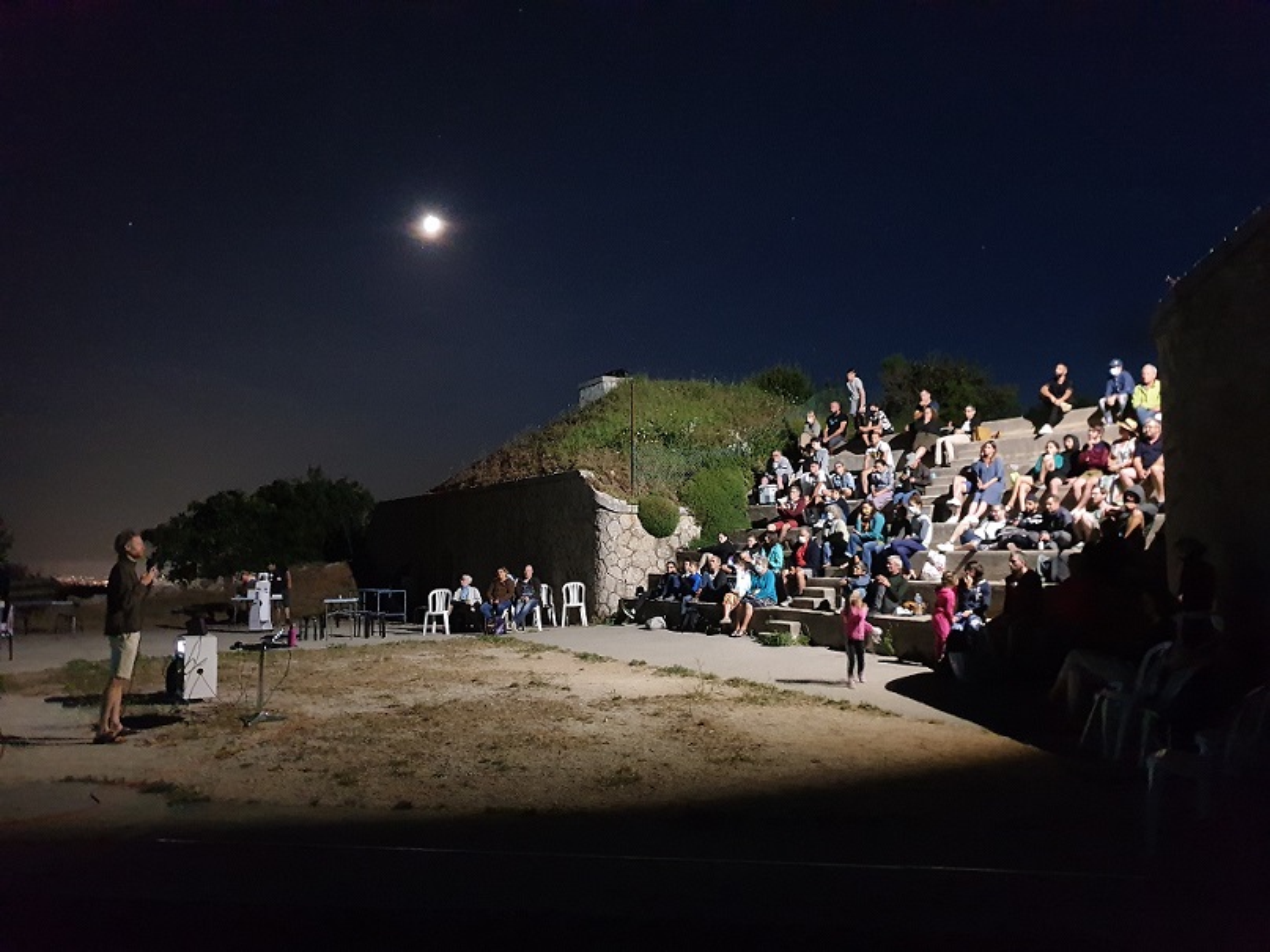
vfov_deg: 53.1
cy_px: 476
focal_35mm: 26
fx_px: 954
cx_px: 635
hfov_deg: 67.3
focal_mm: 4.3
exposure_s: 1/5
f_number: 1.5
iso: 1000
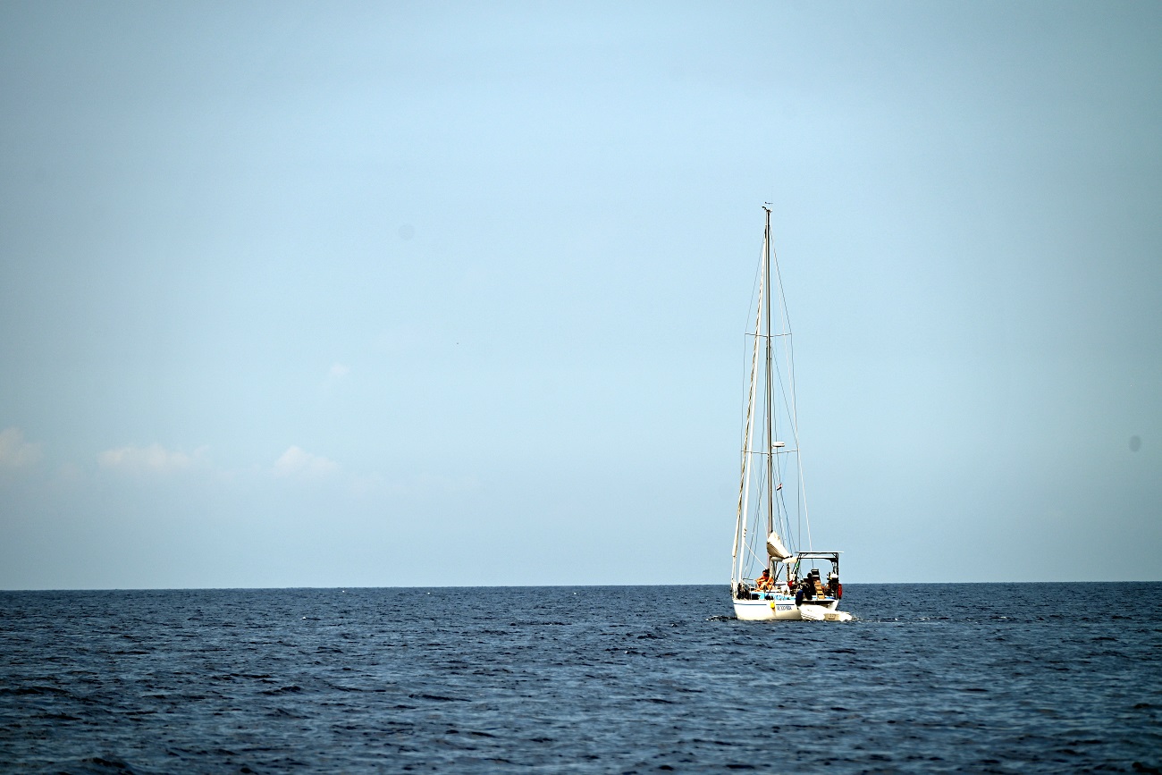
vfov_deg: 6.5
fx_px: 6779
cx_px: 581
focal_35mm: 210
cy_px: 388
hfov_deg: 9.8
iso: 100
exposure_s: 1/1250
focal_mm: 210
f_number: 6.3
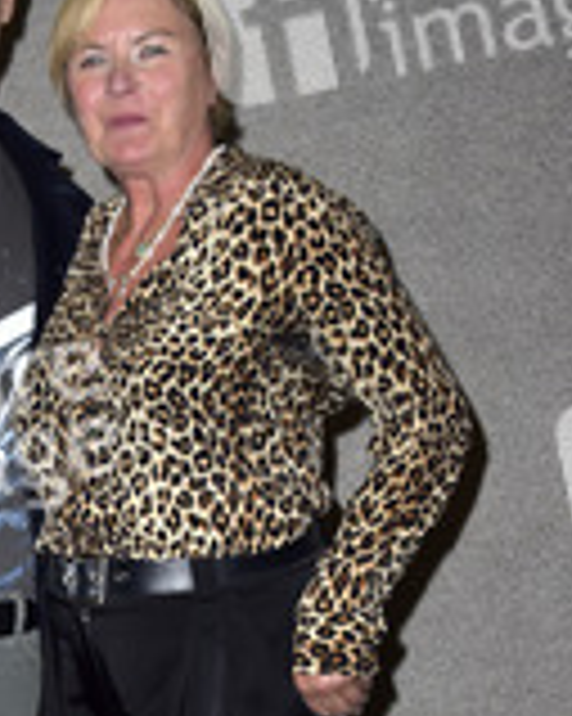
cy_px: 675
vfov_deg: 18.1
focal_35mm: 104
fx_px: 2203
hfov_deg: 14.6
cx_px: 20
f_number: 6.3
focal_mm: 44
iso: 500
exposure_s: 1/250
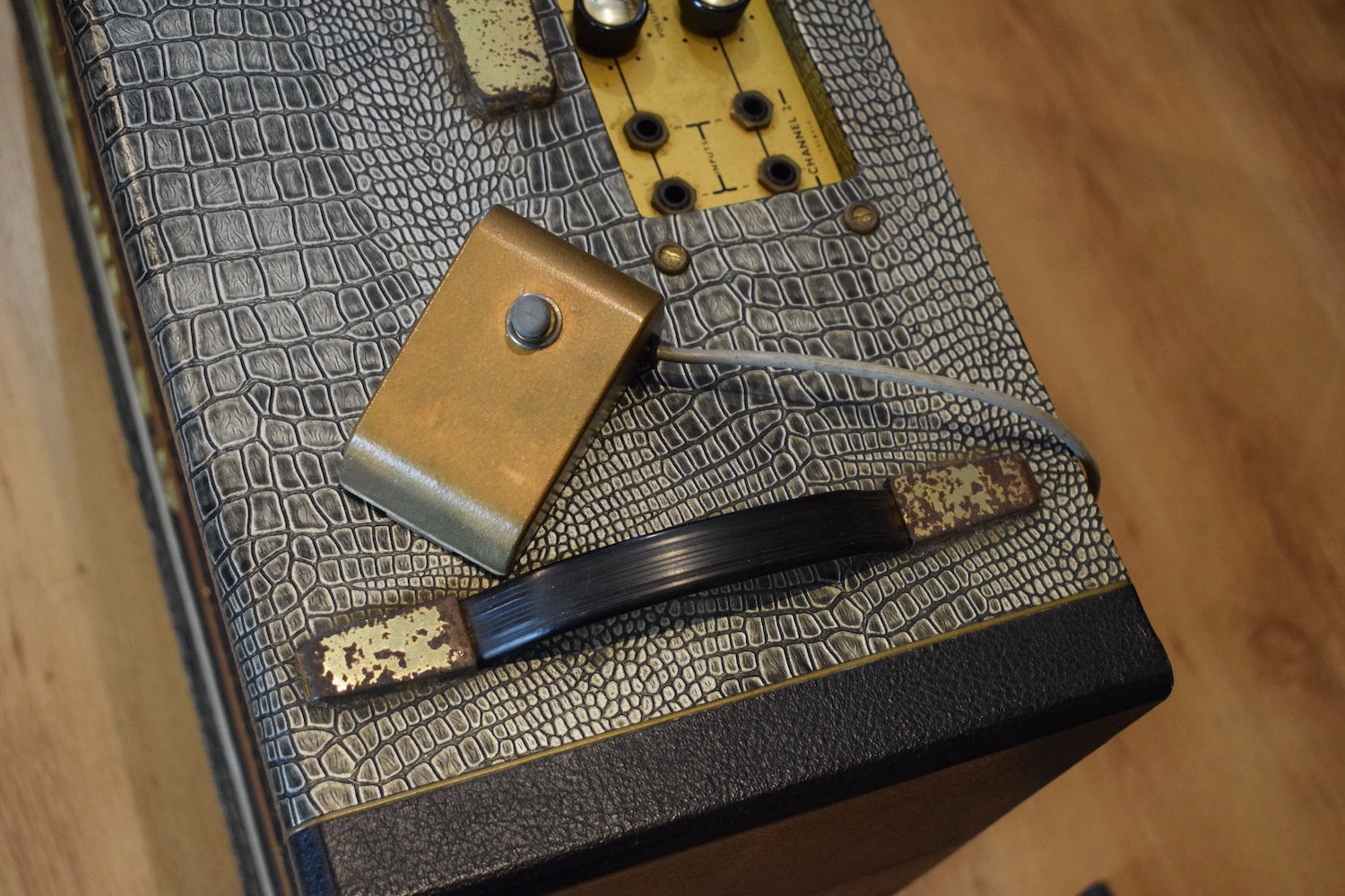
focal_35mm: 51
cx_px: 672
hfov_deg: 38.9
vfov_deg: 26.5
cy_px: 448
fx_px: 1905
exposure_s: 1/60
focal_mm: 34
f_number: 4.5
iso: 2800
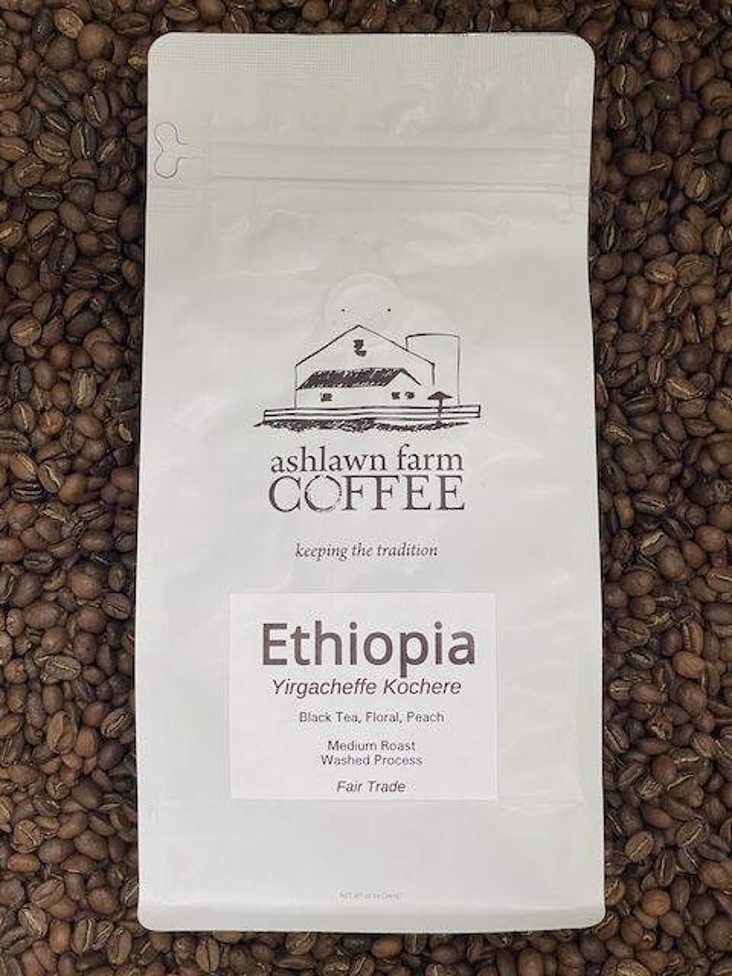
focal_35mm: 64
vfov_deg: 30.3
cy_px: 488
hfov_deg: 22.9
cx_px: 366
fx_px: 1804
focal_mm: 7.5
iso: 160
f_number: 2.2
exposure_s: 1/60
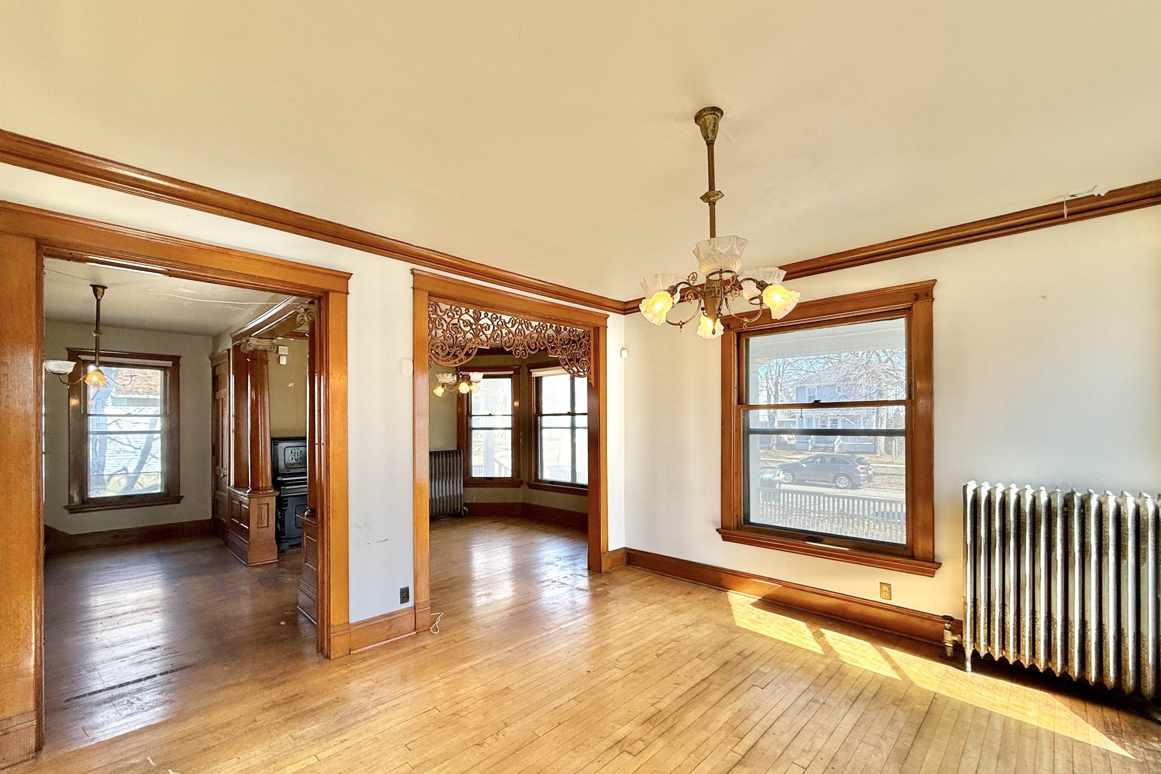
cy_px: 420
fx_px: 484
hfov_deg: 100.4
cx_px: 586
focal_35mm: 15
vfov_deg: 77.2
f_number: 2.2
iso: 64
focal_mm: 2.22
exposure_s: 1/132
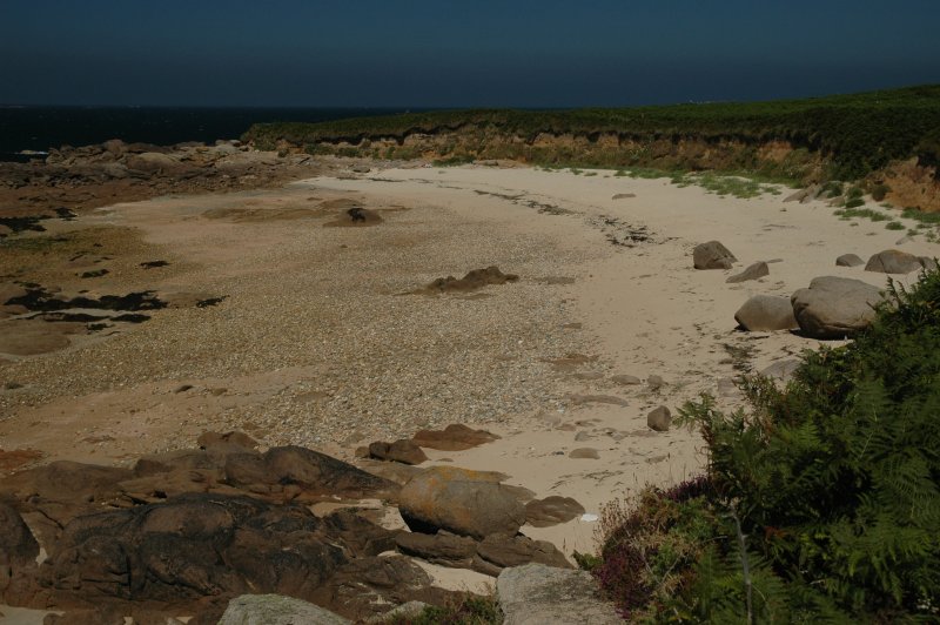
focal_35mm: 51
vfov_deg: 26.4
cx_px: 470
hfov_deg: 38.9
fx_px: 1331
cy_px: 312
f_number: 7.1
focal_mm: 34
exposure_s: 1/500
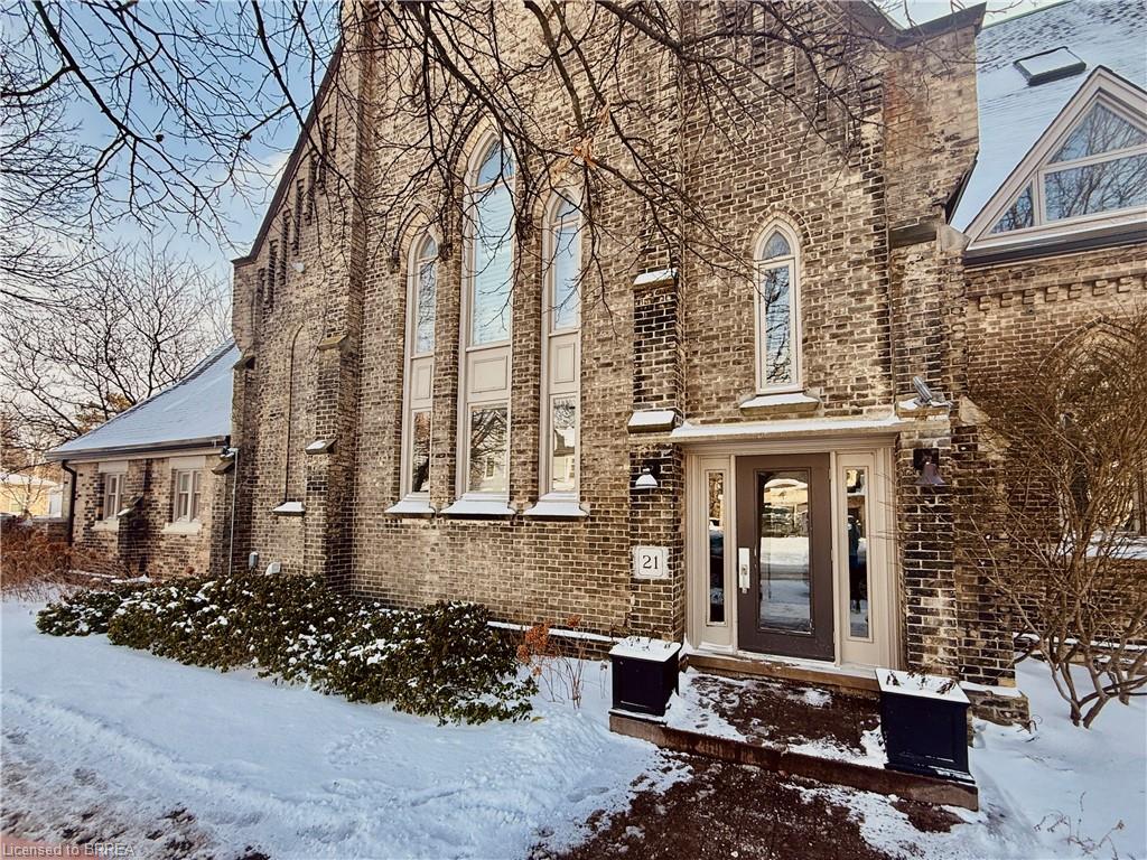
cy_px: 430
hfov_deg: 102.1
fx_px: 464
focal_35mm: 14
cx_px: 574
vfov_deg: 85.7
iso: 50
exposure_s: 1/344
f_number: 2.2
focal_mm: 2.22
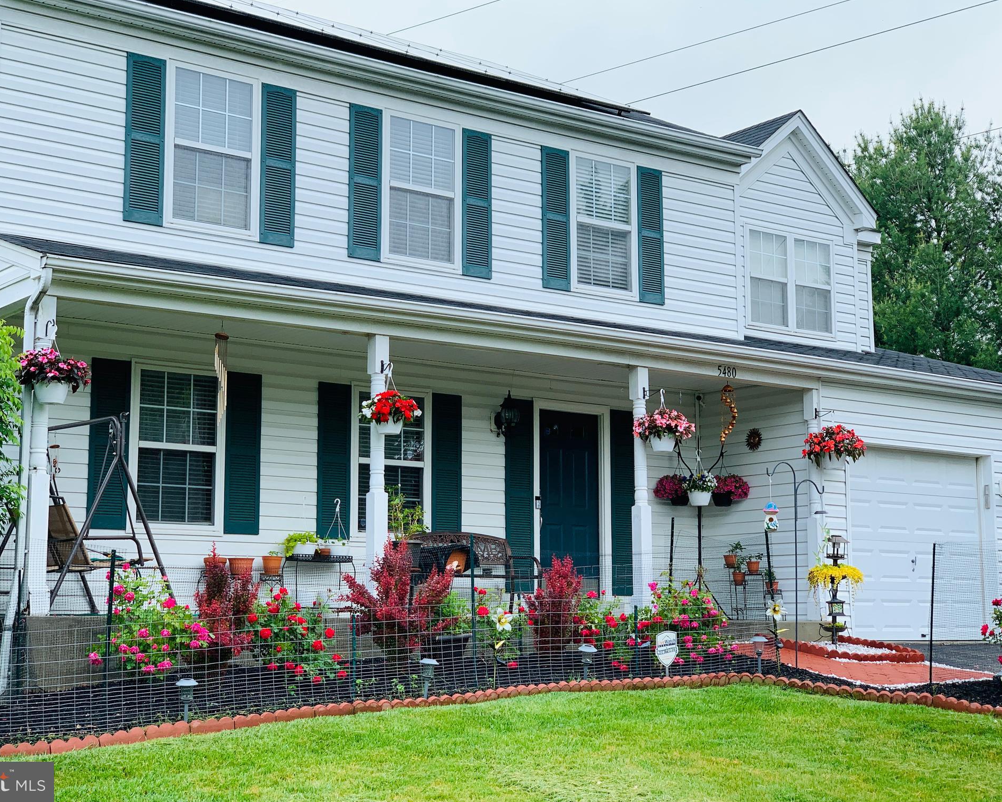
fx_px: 1631
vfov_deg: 27.6
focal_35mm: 55
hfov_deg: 34.1
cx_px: 464
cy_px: 398
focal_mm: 6
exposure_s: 1/236
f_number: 2.4
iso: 16
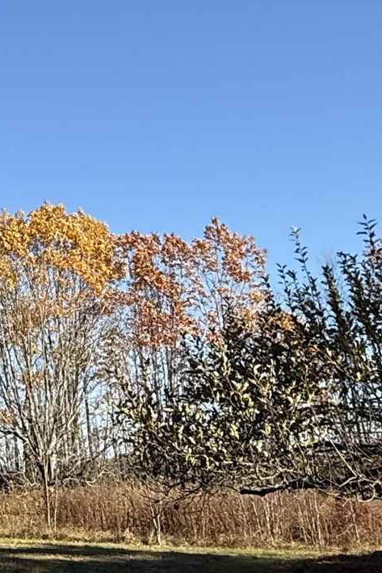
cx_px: -172
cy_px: 185
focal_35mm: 63
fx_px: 1003
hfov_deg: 19.2
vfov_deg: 31.6
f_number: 2.2
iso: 64
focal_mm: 2.22
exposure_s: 1/1235
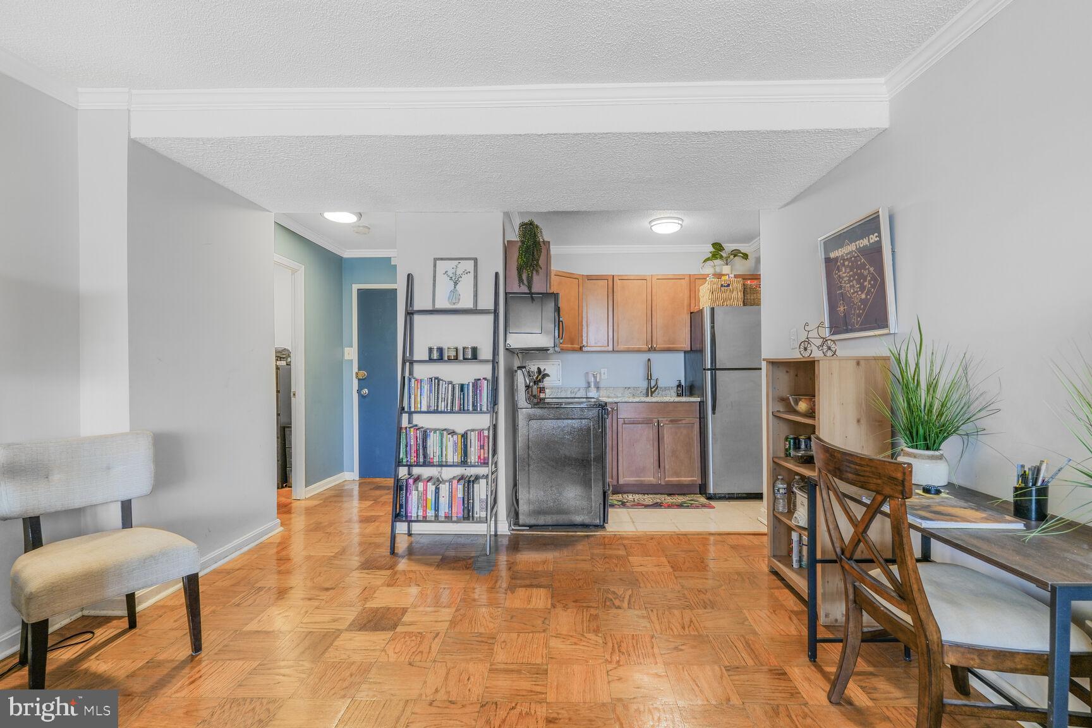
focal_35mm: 17
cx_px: 546
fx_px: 516
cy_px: 364
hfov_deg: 93.3
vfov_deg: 70.4
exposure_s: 1/2.5
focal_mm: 17
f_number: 8
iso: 200
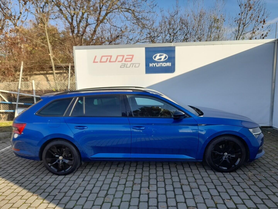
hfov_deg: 69.4
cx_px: 139
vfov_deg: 54.9
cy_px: 104
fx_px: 201
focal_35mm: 25
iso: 20
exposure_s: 1/342
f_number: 2
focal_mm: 4.6
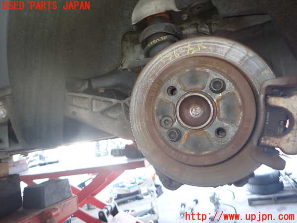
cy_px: 112
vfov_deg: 54.9
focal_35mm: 25
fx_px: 214
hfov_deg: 69.4
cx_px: 148
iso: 200
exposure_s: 1/30
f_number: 2
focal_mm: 4.5
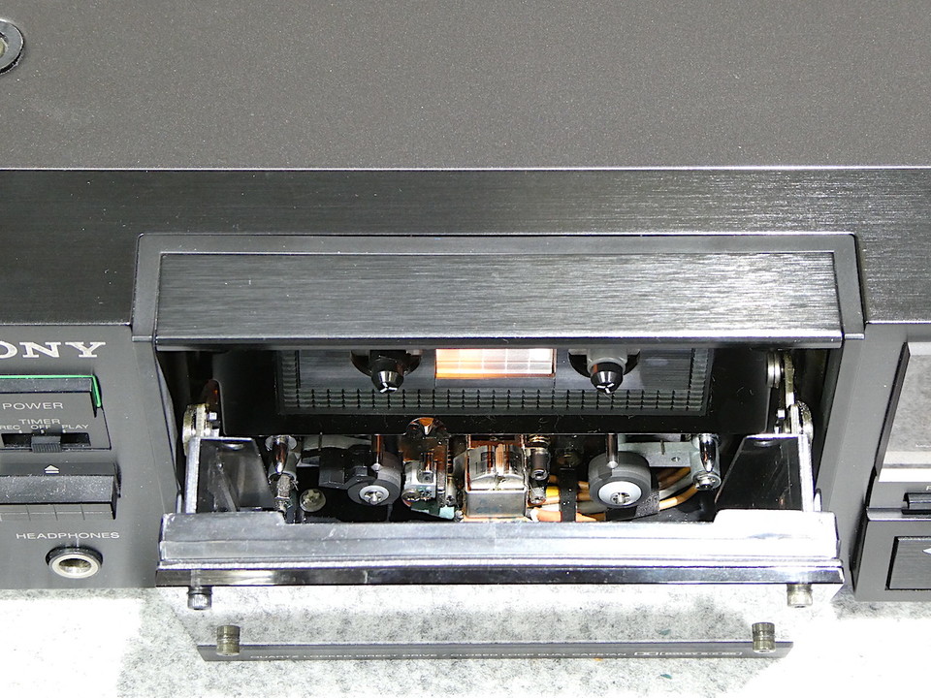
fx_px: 2421
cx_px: 466
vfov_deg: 16.4
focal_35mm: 90
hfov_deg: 21.8
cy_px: 349
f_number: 5.6
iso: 400
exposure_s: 1/2
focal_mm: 16.1
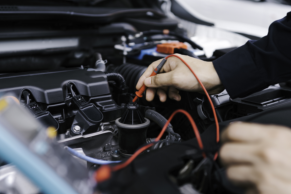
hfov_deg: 38.9
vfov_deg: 26.4
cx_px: 147
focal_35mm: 51
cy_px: 113
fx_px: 412
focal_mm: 35
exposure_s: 1/400
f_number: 2.2
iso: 200
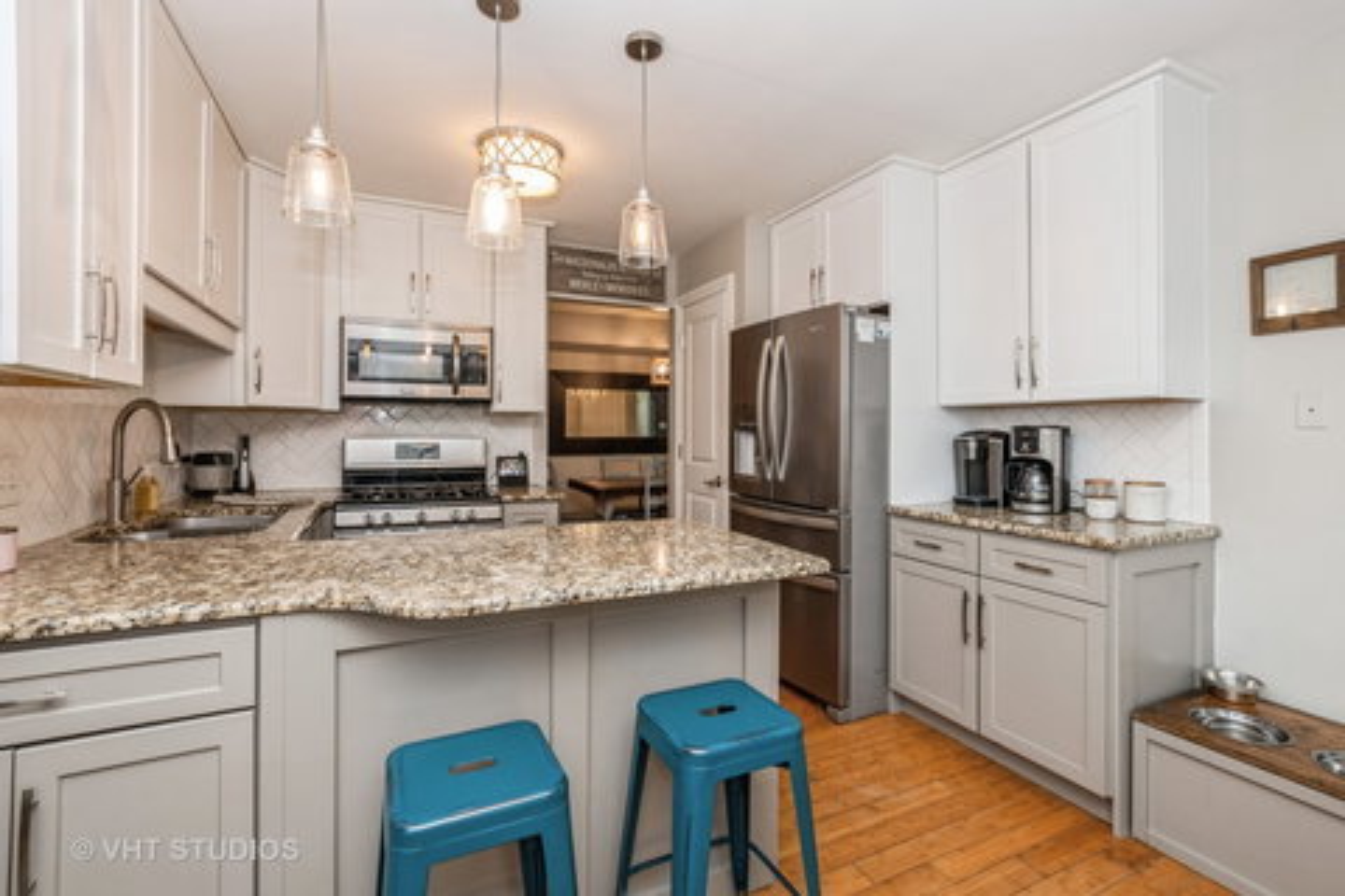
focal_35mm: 15
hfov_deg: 100.4
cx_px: 672
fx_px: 560
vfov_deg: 77.3
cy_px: 448
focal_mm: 10
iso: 250
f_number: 7.1
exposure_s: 1/25
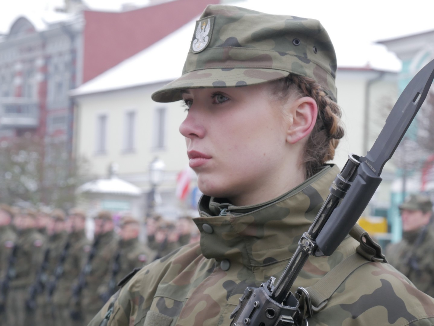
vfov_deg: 12.2
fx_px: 1530
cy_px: 163
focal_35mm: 122
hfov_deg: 16.1
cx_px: 217
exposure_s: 1/100
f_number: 8
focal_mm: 61
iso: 800
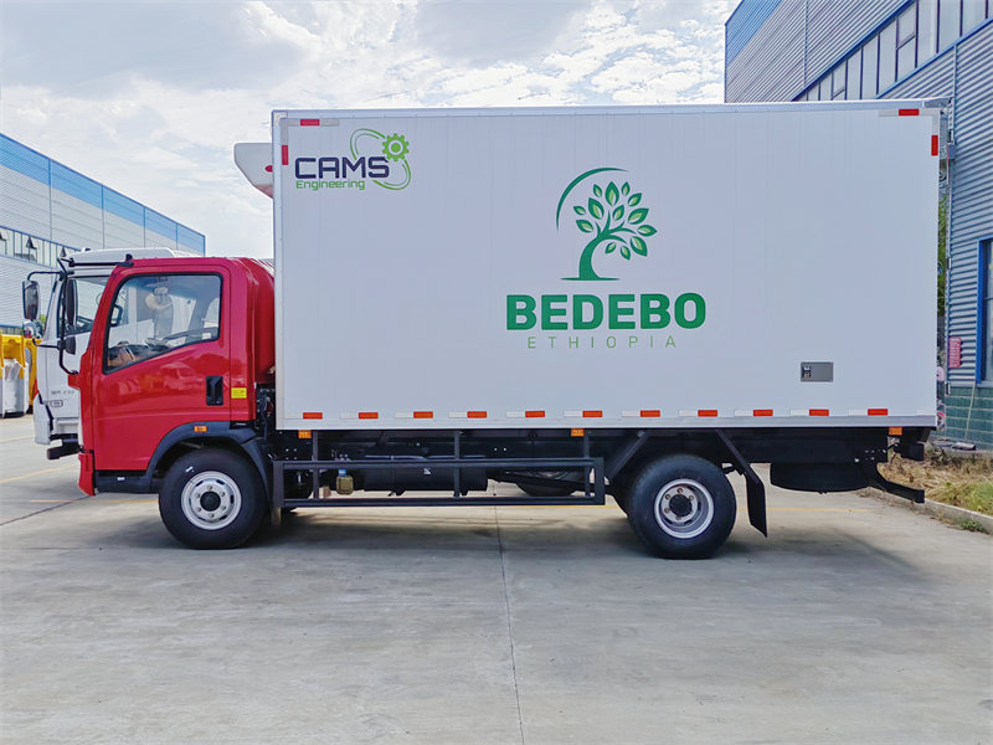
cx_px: 496
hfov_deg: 65.3
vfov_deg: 51.4
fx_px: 775
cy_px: 372
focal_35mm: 27
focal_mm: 5.52
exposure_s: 1/4926
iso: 50
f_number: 1.9
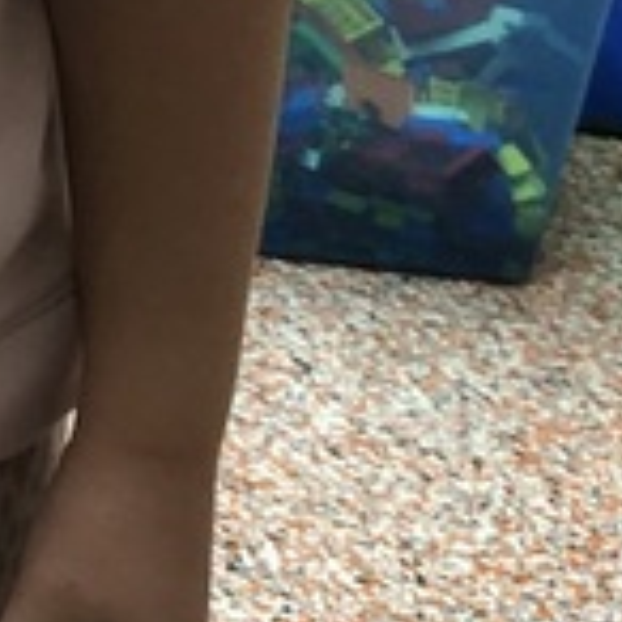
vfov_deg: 9.3
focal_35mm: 173
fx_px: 3517
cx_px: -656
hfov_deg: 9.4
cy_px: -703
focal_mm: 3.99
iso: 40
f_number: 1.8
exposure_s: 1/24
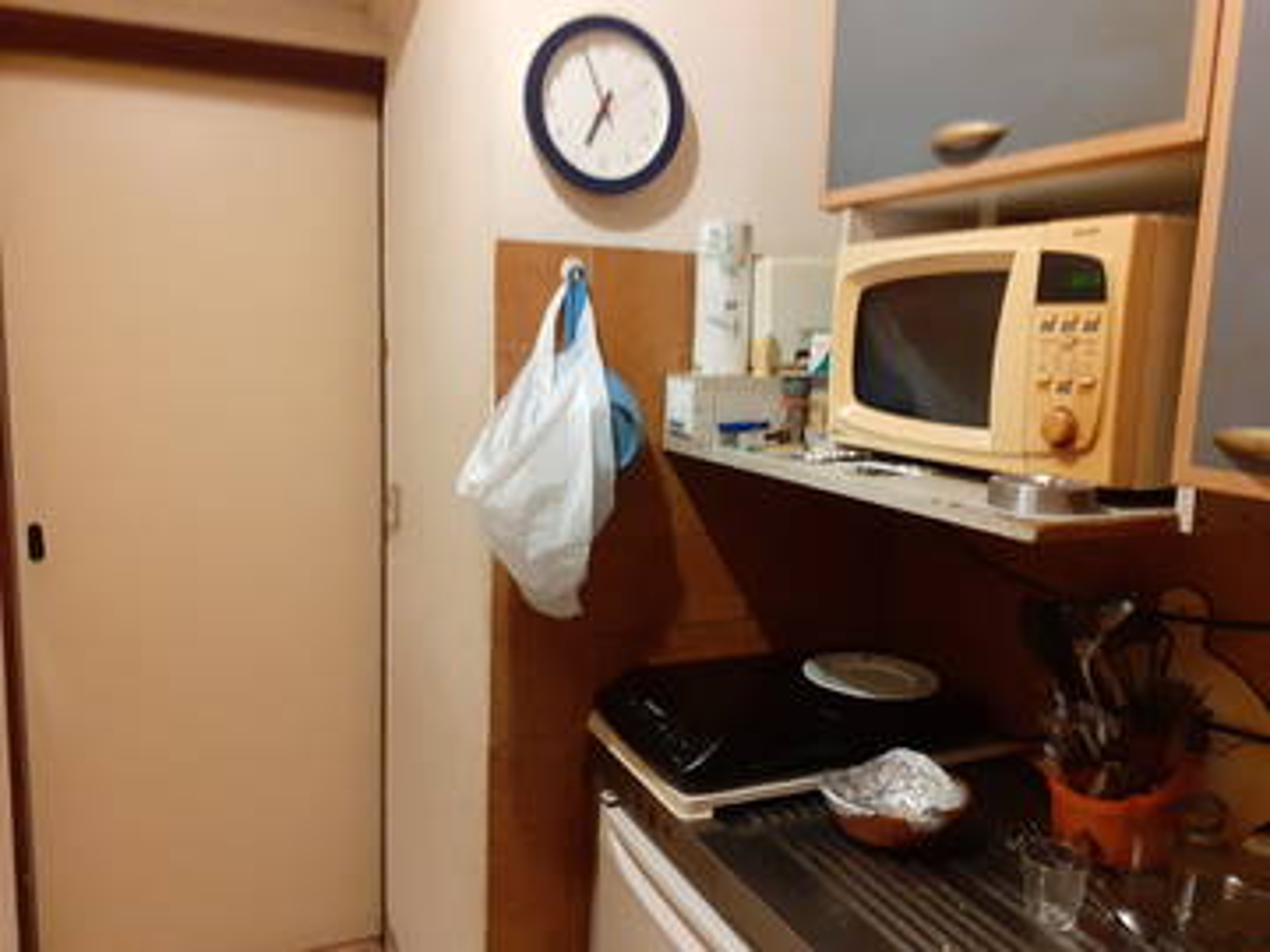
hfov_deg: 65.3
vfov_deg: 51.4
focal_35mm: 27
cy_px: 476
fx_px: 991
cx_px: 635
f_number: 1.9
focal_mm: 3.6
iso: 250
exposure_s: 1/25
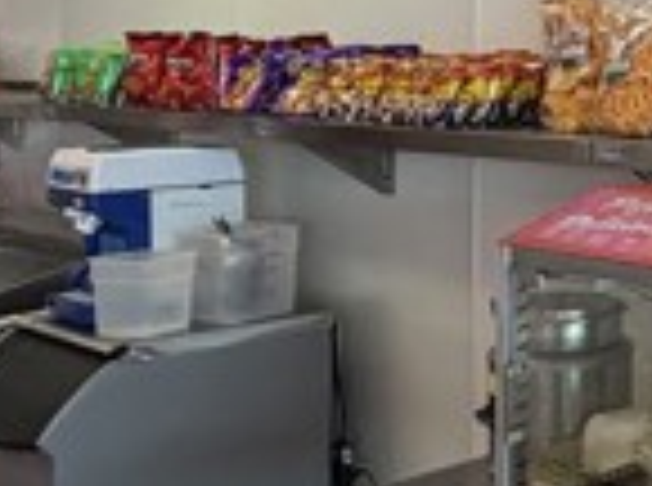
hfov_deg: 24.9
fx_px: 1165
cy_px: 94
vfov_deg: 23.2
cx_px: 949
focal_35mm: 62
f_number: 2.2
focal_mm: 2.22
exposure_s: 1/120
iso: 160
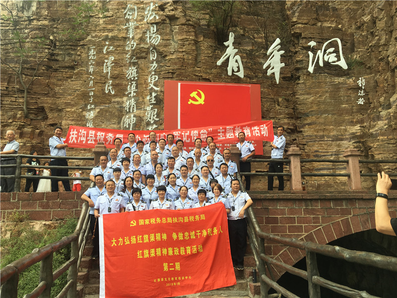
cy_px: 149
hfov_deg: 61.7
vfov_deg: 48.2
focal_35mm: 29
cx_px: 198
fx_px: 333
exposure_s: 1/506
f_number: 2.2
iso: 25
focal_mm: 4.15
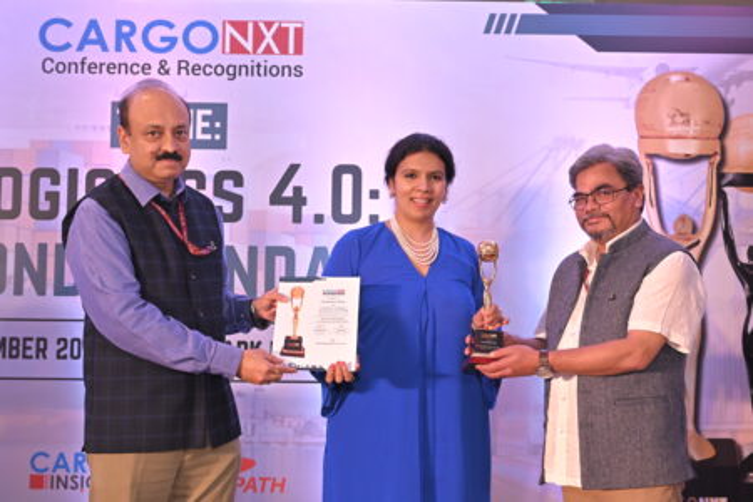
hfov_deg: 41.9
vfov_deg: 28.6
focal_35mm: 47
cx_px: 376
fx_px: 983
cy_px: 251
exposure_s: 1/125
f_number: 5
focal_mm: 47
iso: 1600
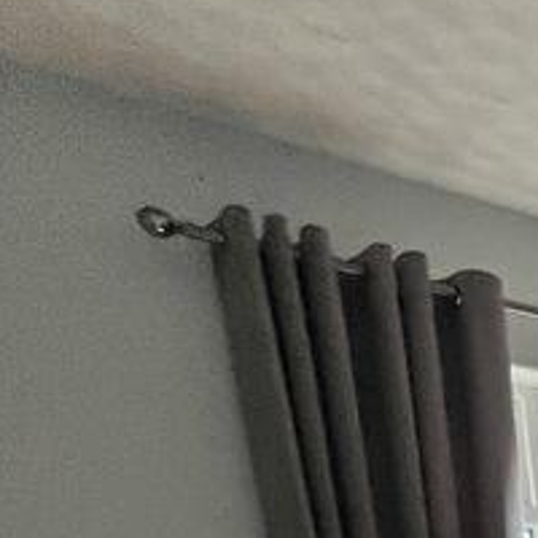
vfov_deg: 27.6
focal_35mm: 46
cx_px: 1049
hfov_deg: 20.1
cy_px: 769
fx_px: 809
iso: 250
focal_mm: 1.57
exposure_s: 1/88
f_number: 1.8
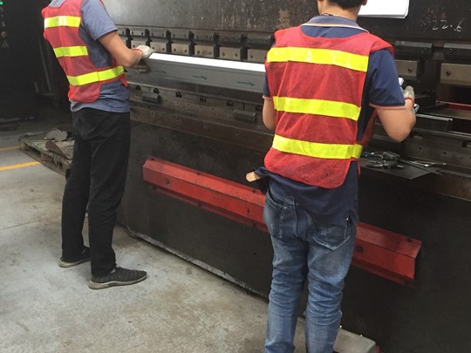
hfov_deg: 43.7
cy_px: 144
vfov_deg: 33.5
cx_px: 271
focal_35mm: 43
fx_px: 585
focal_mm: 4.15
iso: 200
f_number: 2.2
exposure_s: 1/33
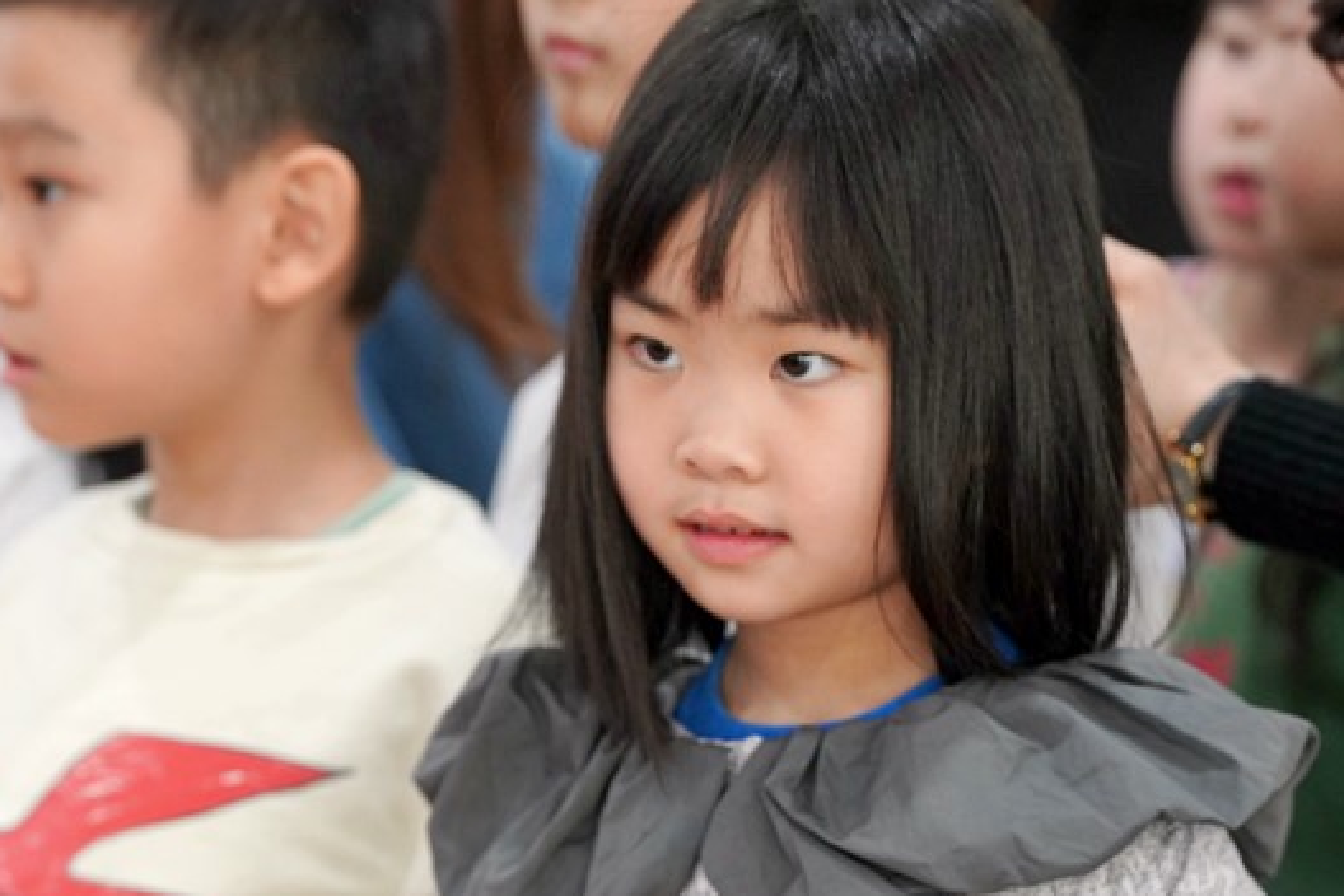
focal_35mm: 220
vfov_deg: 6.2
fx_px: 8213
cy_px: 720
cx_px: 713
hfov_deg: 9.4
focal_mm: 129
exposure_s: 1/160
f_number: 4
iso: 2000
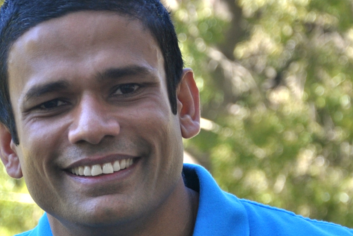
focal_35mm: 250
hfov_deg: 8.2
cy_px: 239
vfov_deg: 5.5
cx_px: -36
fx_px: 2451
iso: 220
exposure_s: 1/125
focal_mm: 62
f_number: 5.3
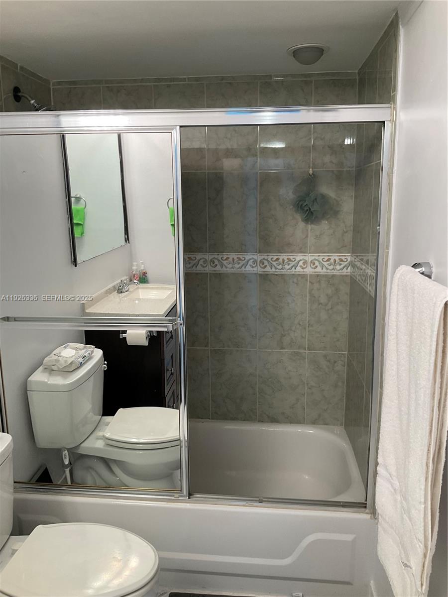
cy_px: 298
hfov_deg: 48.2
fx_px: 500
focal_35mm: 29
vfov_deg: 61.7
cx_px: 224
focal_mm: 3
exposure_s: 1/60
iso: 50
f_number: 1.8
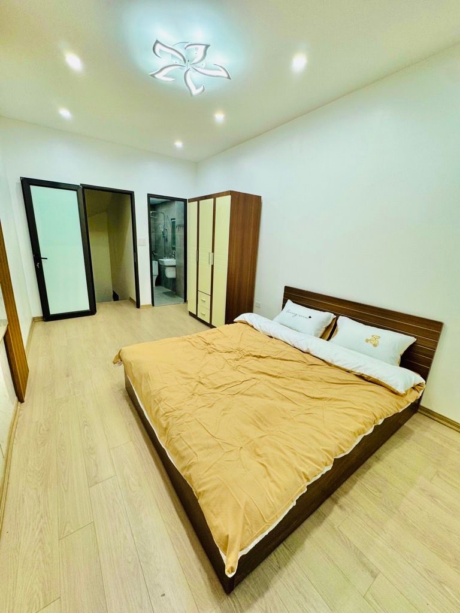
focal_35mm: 14
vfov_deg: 102.1
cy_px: 306
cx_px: 230
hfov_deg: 85.7
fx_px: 248
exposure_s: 1/100
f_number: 2.2
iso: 160
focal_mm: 2.22
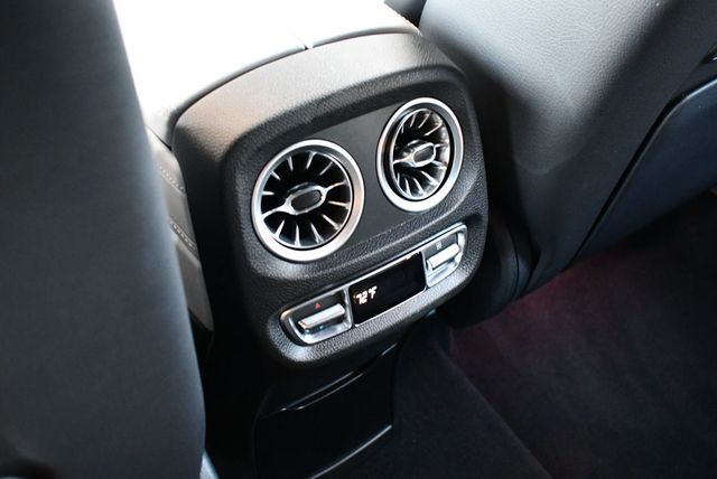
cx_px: 358
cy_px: 240
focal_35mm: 36
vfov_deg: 36.9
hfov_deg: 53.1
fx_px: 718
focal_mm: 18
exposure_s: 1/60
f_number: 3.5
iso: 3200
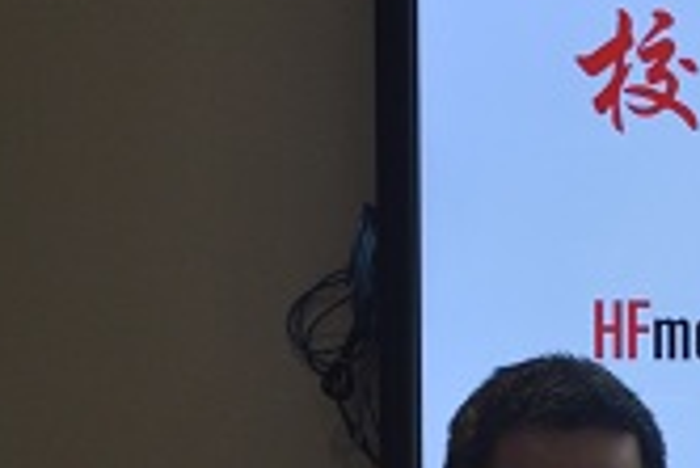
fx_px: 4087
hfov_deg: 9.4
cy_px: 487
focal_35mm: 210
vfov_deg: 6.5
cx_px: 1153
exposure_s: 1/125
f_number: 5.6
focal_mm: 34
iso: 400
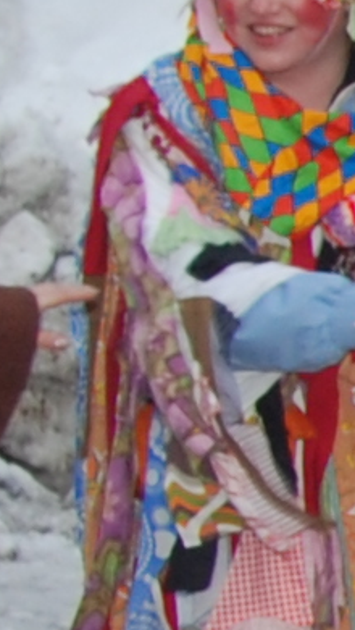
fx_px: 5210
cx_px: 2506
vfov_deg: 6.9
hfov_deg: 3.3
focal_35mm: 312
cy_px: 691
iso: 200
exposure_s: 1/60
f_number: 8
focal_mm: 20
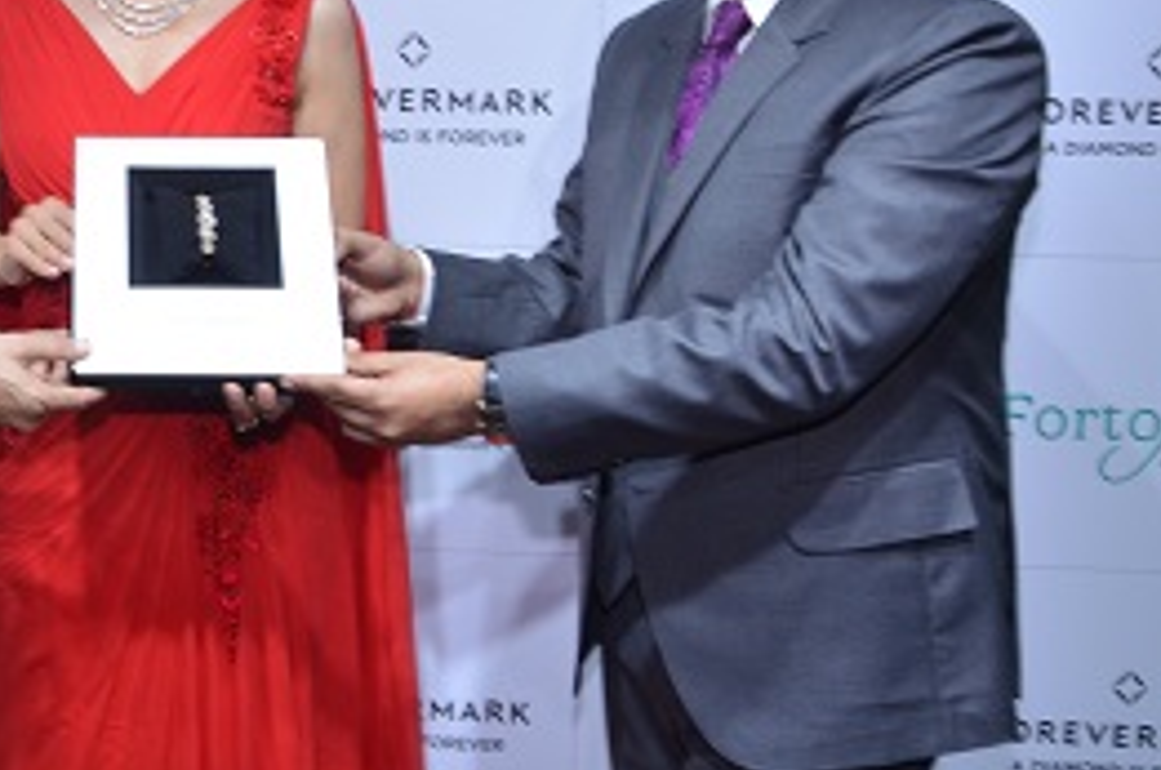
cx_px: 102
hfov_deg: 30.0
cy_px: 60
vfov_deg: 20.7
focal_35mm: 64
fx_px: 2061
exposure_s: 1/100
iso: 500
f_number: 8
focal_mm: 21
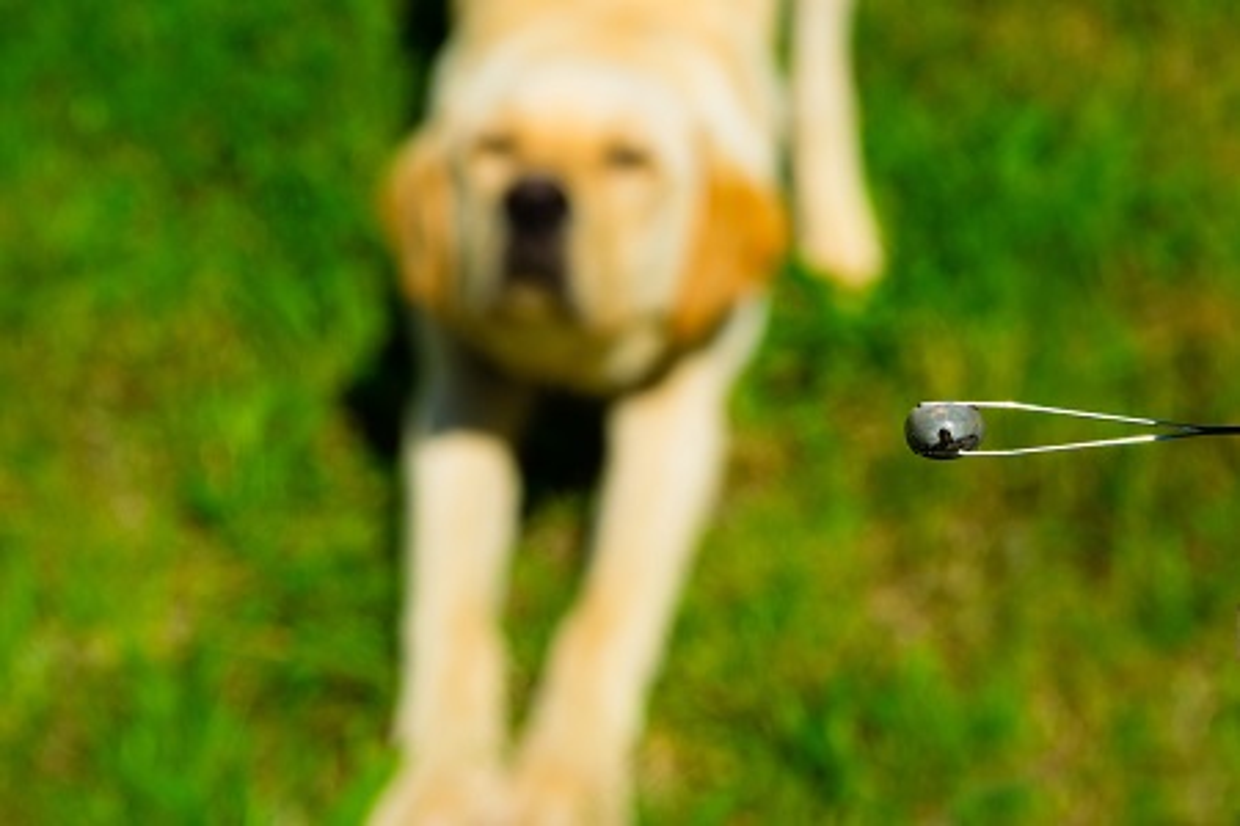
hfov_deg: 24.6
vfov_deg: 16.6
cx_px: 620
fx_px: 2841
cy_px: 413
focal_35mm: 82
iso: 100
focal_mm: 55
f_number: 11
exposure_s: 1/160
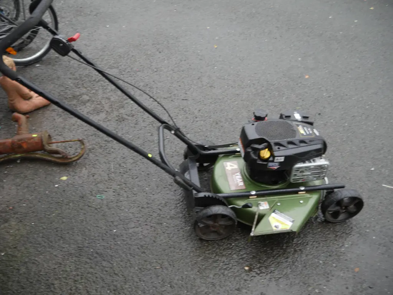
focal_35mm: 30
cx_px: 196
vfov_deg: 46.8
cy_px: 148
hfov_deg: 59.9
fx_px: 341
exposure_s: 1/80
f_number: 3.6
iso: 200
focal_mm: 15
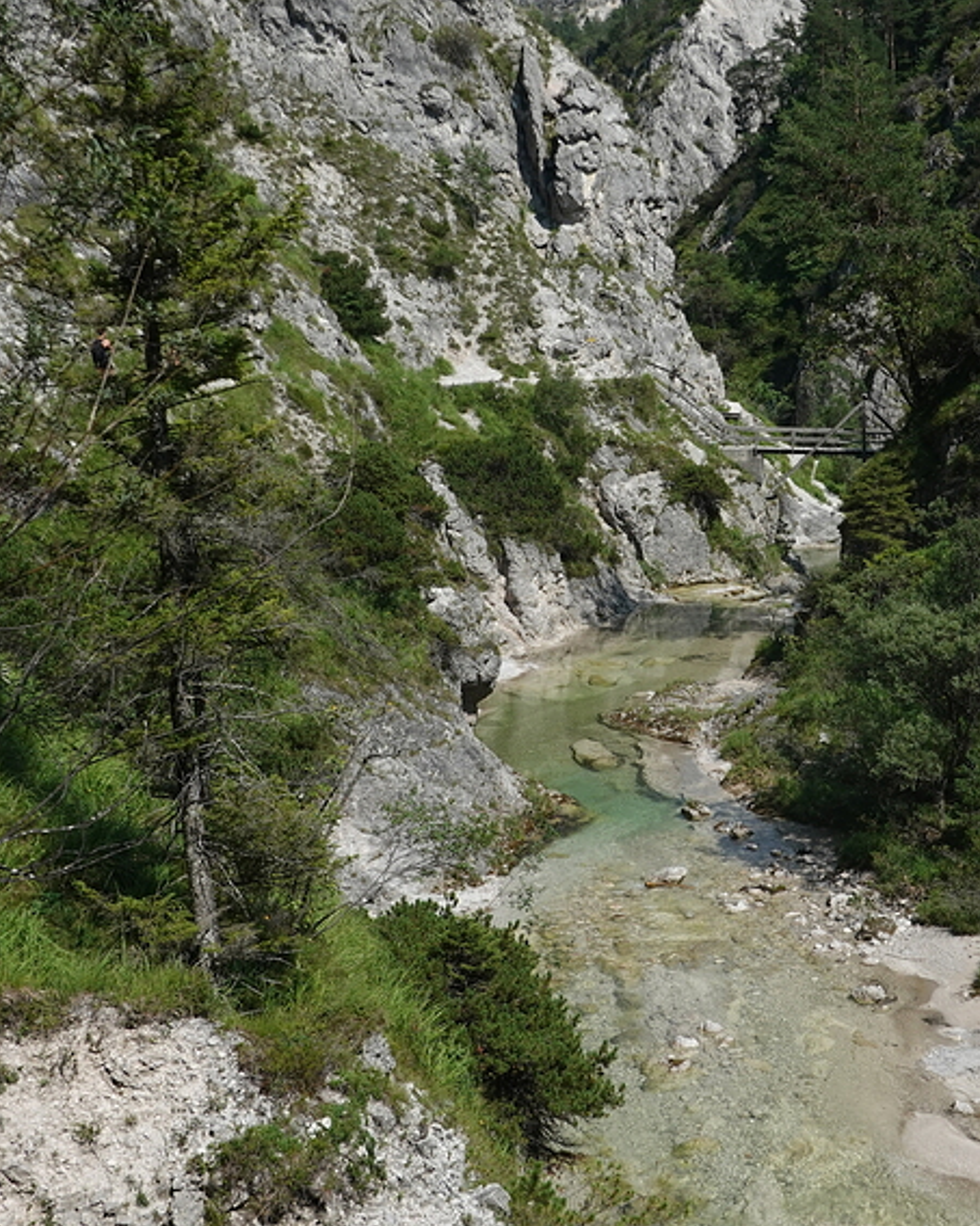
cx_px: 654
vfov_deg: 35.3
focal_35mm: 53
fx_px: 1923
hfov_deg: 28.4
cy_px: 541
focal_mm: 12.01
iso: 125
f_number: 4.5
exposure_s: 1/800
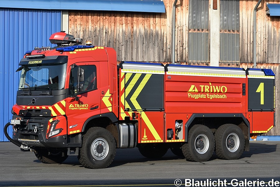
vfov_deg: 16.1
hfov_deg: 23.9
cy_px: 94
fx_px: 661
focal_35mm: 85
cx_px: 140
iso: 200
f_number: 9
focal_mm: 85
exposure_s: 1/320
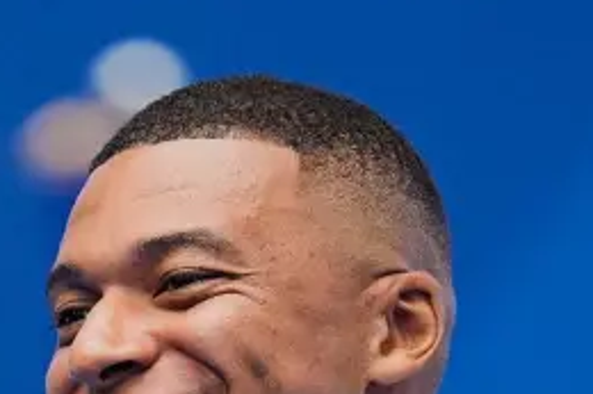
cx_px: -105
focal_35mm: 1356
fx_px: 22321
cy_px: 626
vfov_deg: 1.0
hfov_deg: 1.5
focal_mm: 400
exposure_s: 1/1000
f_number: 2.8
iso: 1250
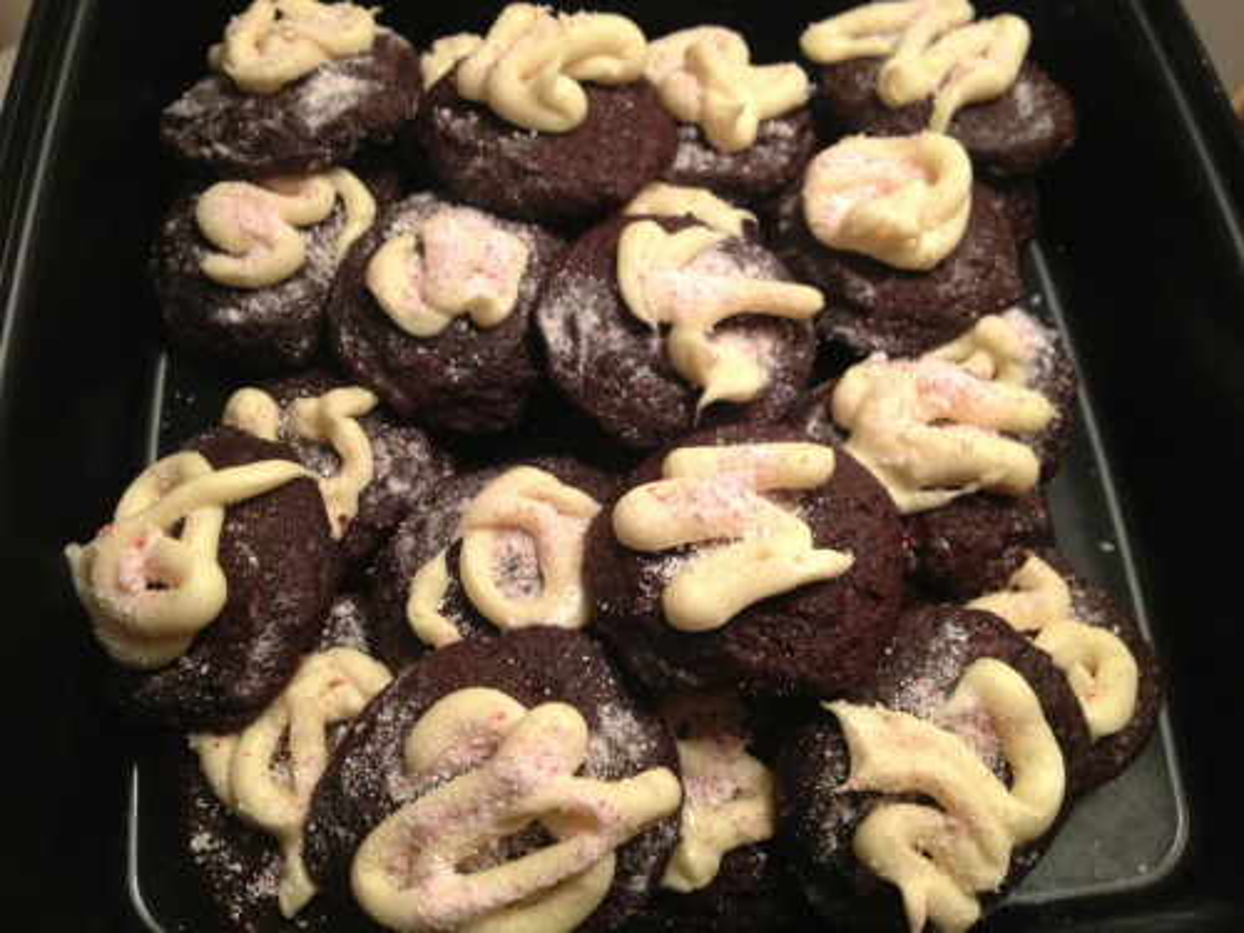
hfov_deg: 52.6
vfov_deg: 40.7
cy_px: 466
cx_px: 622
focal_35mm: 35
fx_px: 1258
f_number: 2.4
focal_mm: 4.28
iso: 100
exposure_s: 1/20
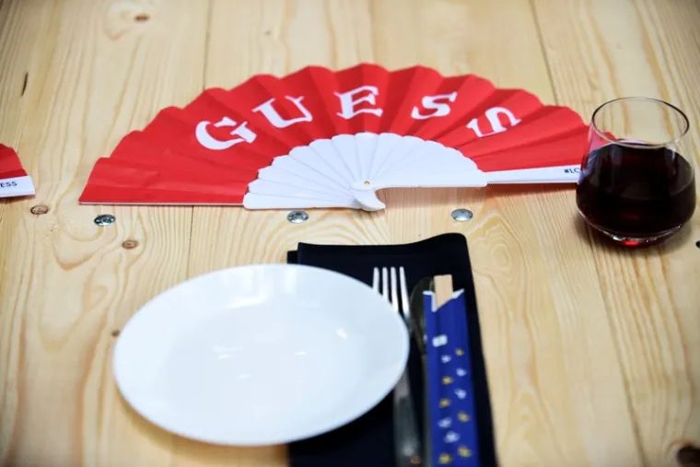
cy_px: 234
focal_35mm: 80
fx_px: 1556
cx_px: 350
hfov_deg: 25.4
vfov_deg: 17.1
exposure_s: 1/250
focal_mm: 80
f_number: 2.8
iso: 500
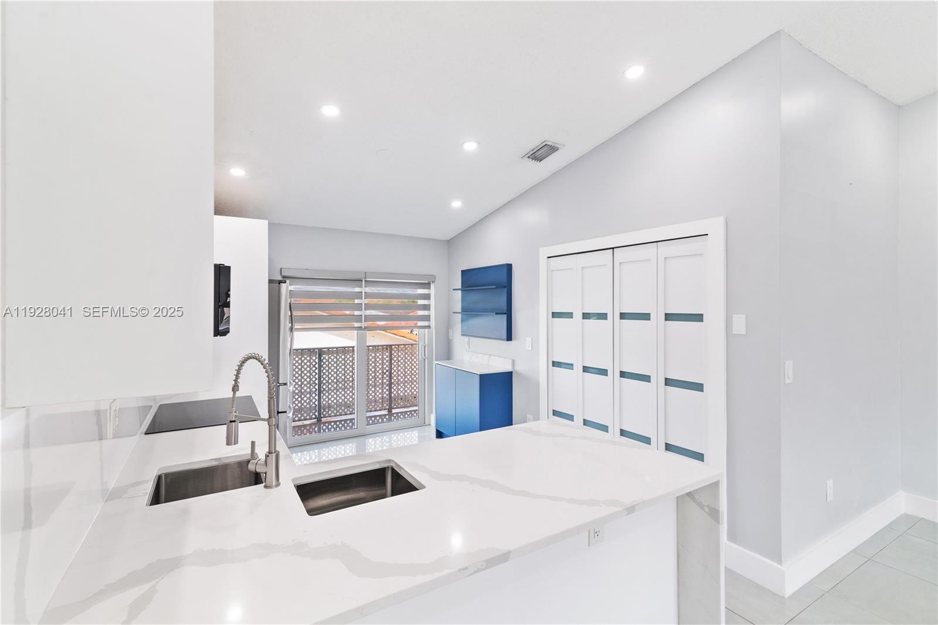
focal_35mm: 16
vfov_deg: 73.8
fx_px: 417
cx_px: 469
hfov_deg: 96.7
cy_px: 312
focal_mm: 16
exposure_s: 1/15
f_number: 7.1
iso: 500
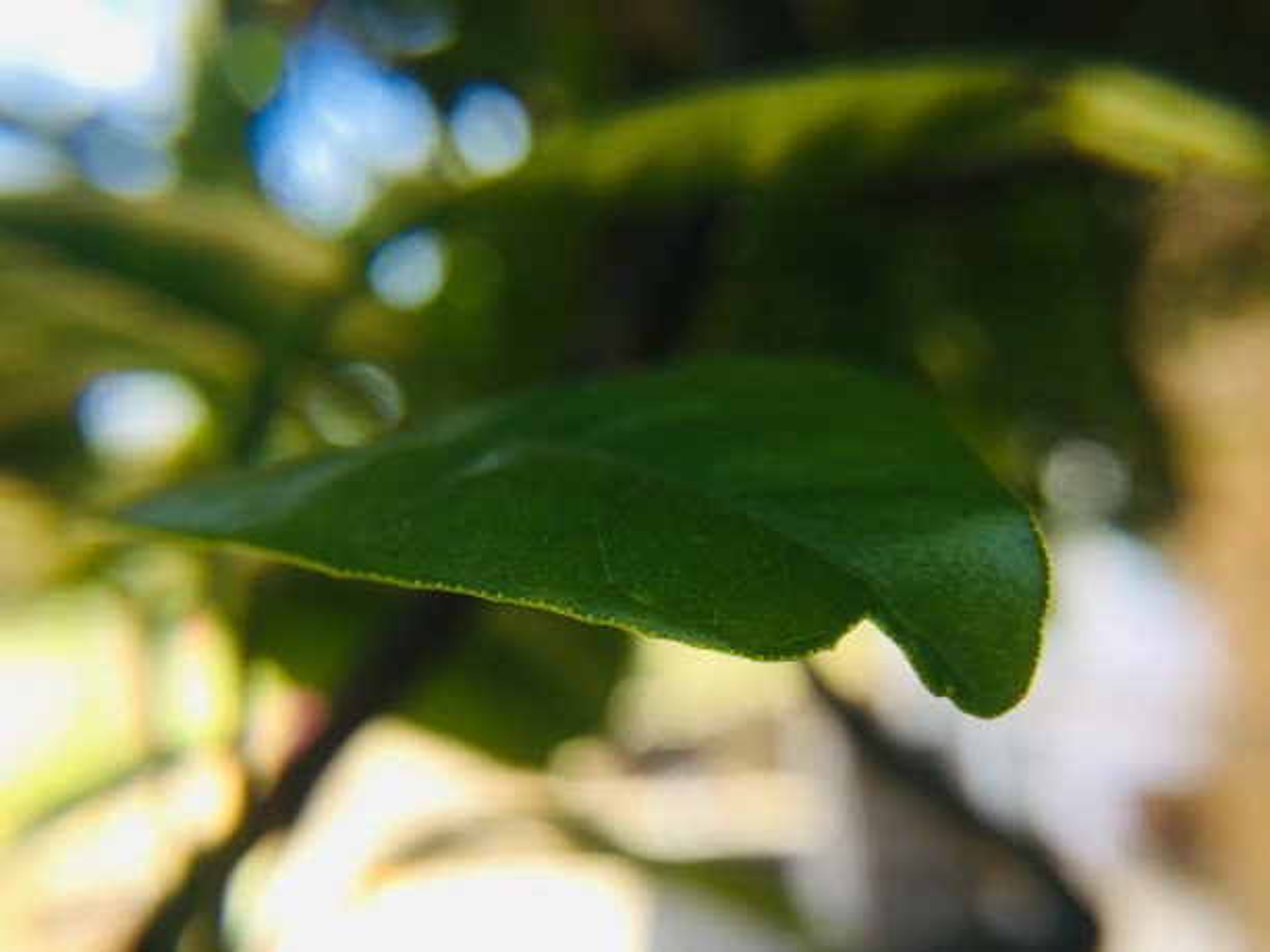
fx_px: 1064
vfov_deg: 48.2
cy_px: 476
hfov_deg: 61.7
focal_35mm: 29
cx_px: 635
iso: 32
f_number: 2.2
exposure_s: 1/178
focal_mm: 4.15
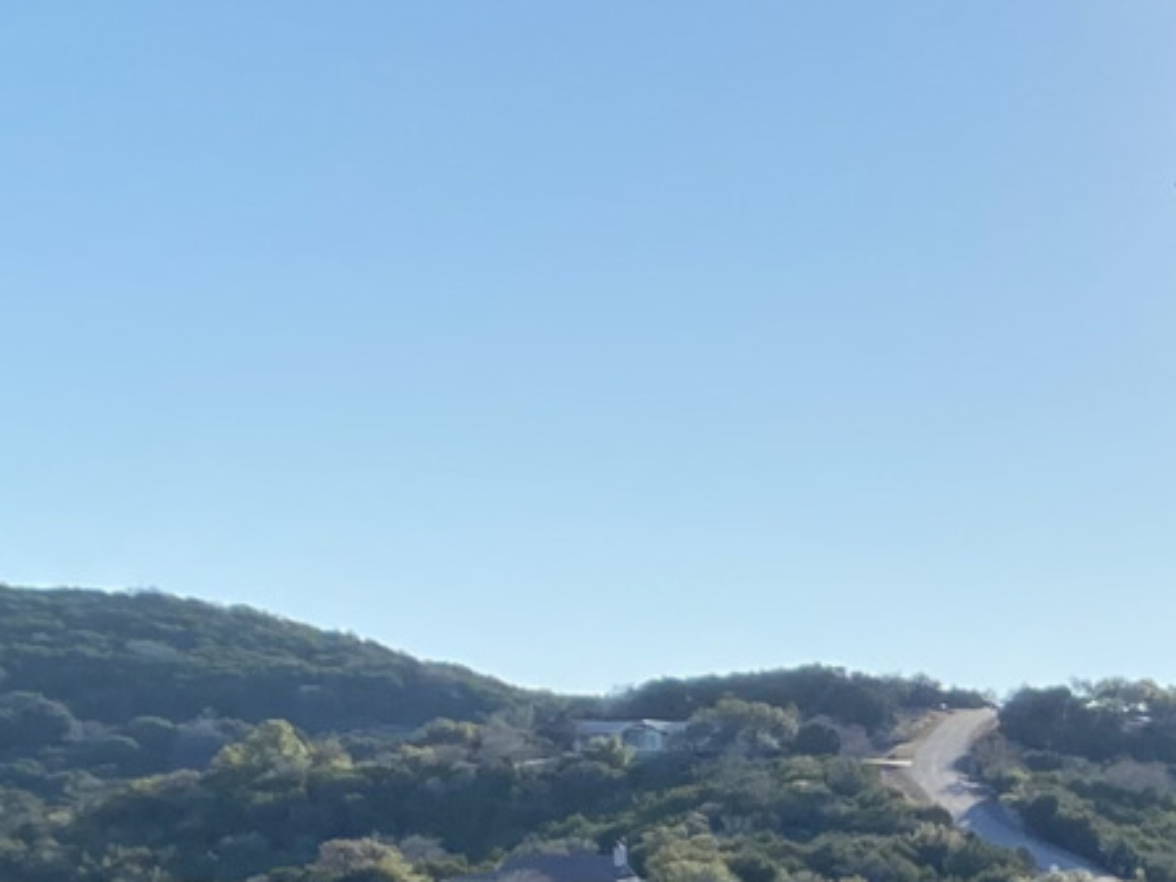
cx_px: 2042
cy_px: 1719
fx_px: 3941
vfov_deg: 11.6
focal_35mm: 116
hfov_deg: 15.0
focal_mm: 4.25
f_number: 1.8
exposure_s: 1/1808
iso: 32
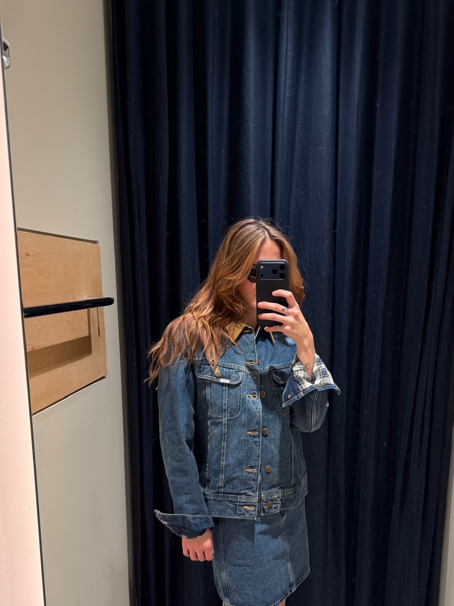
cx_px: 245
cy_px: 424
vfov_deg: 52.5
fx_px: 595
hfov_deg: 41.8
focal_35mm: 34
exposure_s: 1/120
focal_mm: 6.76
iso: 250
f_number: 1.78
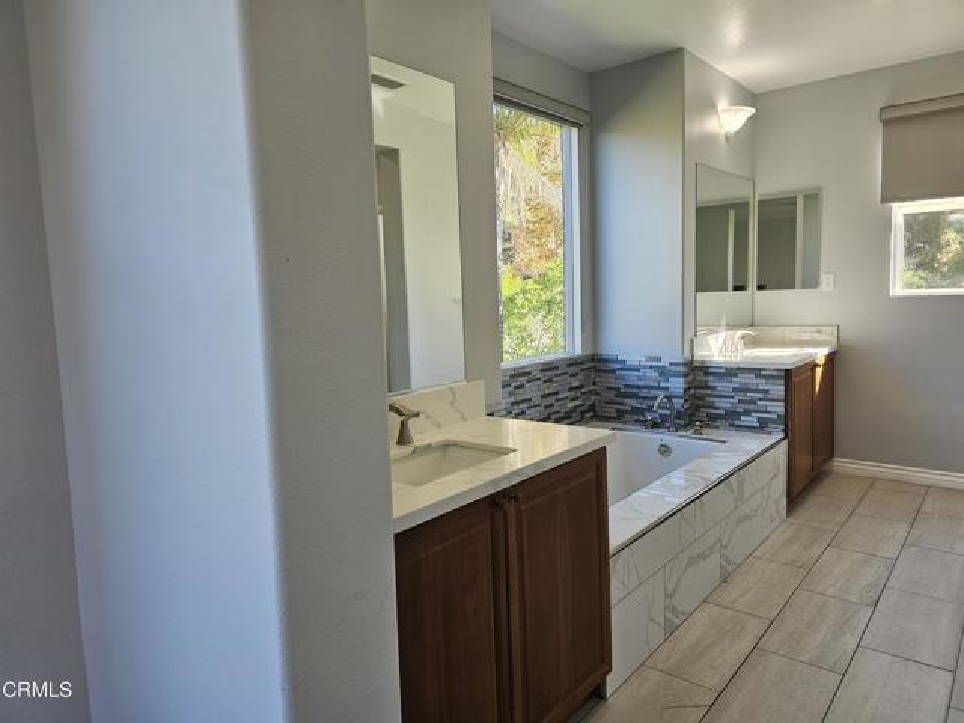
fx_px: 641
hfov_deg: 73.9
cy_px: 362
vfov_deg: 58.9
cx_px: 482
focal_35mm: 23
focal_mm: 6.3
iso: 50
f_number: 1.7
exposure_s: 1/120
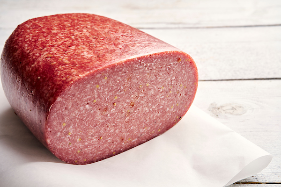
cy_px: 94
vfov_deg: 27.0
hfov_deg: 39.6
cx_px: 140
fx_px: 390
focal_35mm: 50
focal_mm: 50
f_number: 8
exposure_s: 1/125
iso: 250
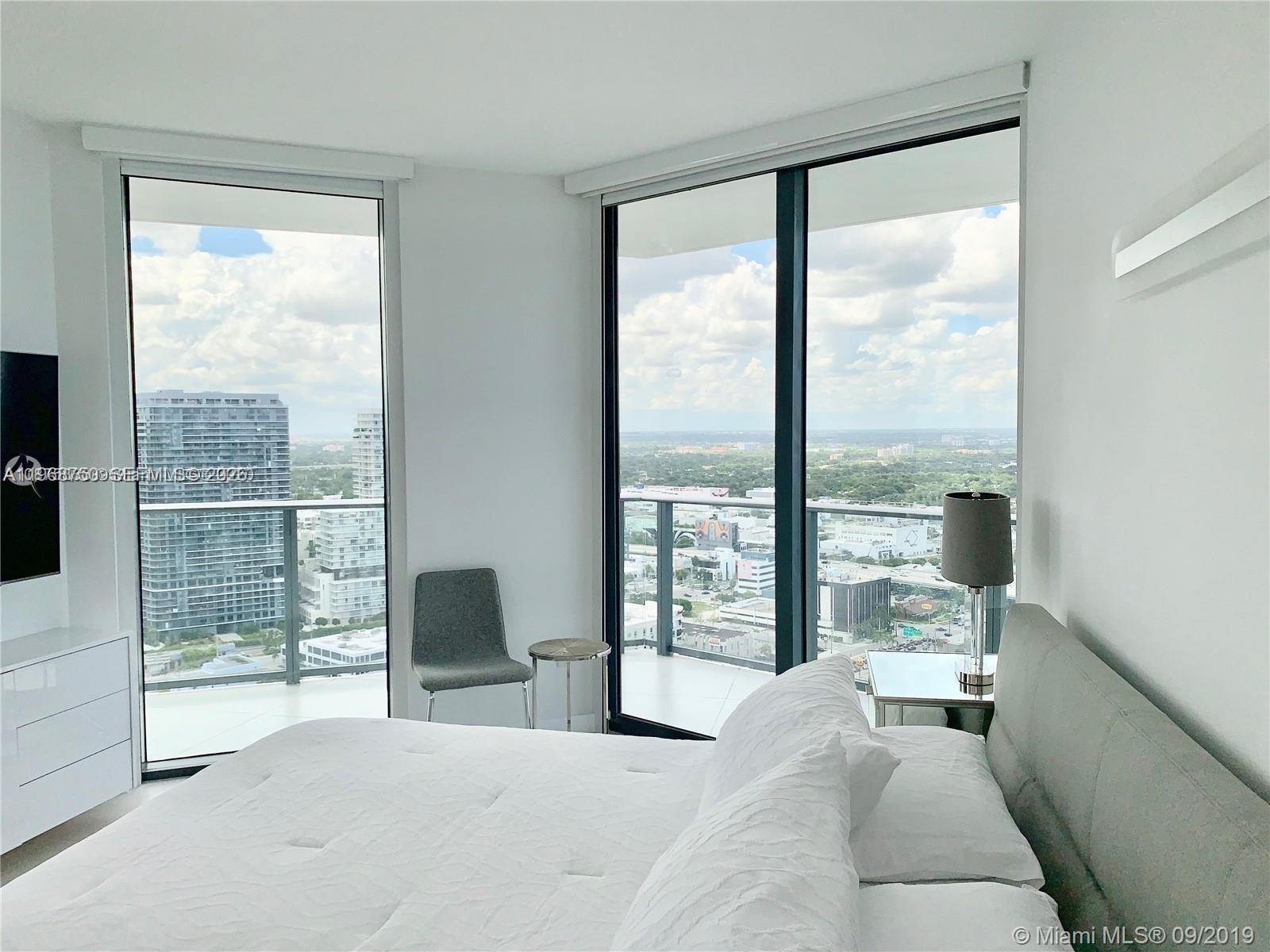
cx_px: 635
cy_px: 476
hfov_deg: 67.3
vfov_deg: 53.1
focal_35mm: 26
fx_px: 954
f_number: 1.8
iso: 25
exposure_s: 1/1812
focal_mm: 4.25
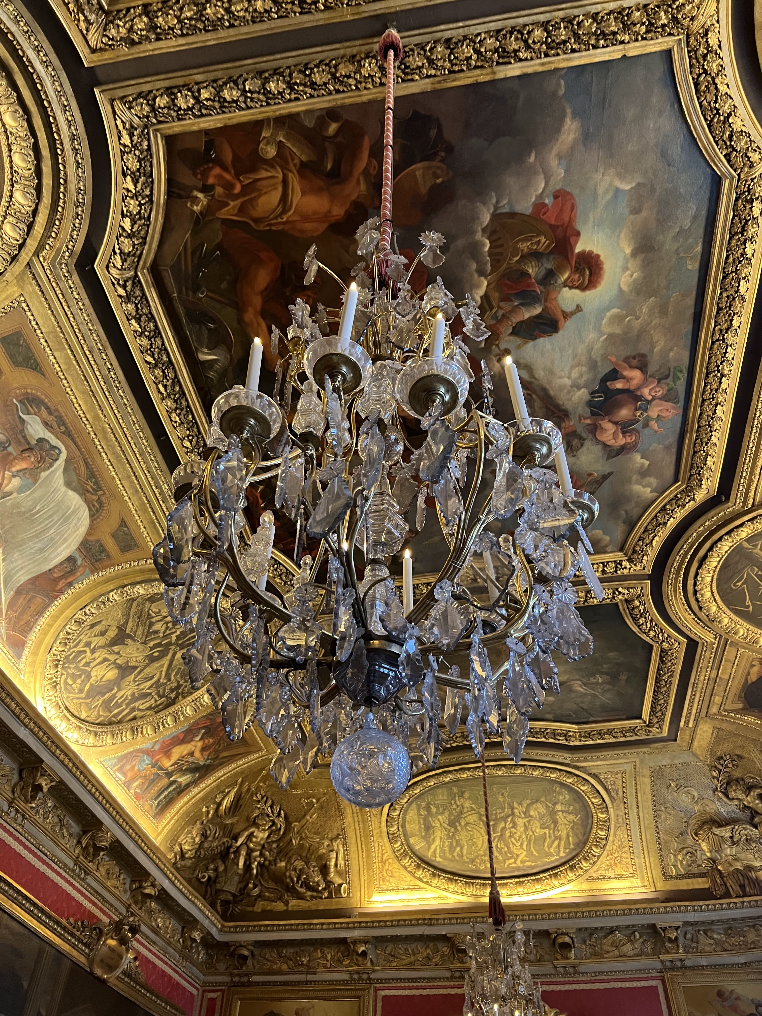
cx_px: 381
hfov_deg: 53.1
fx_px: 763
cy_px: 508
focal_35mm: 26
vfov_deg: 67.3
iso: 500
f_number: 1.5
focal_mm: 5.7
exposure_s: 1/50
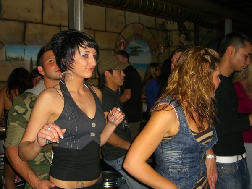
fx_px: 277
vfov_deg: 37.7
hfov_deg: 49.0
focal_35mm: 38
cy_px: 94
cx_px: 126
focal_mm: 7.9
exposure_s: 1/60
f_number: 2.8
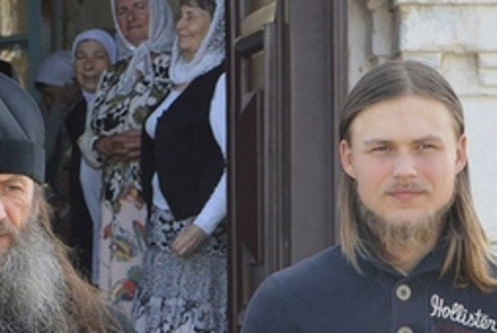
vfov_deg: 5.5
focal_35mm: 245
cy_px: 590
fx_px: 3386
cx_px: 252
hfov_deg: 8.4
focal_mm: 52
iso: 720
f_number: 5
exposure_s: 1/500
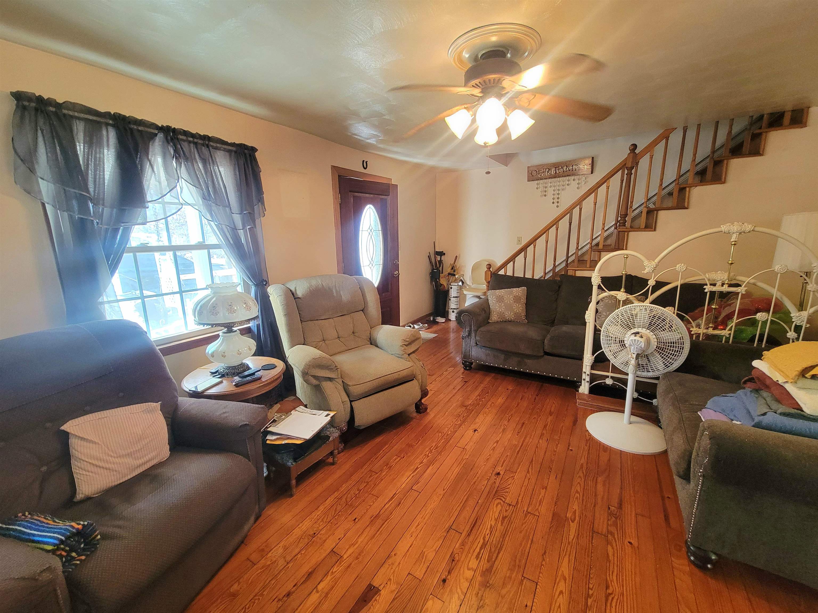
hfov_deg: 106.2
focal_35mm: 13
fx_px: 307
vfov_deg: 89.9
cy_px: 306
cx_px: 409
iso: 400
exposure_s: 1/60.2
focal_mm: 2.2
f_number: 2.2
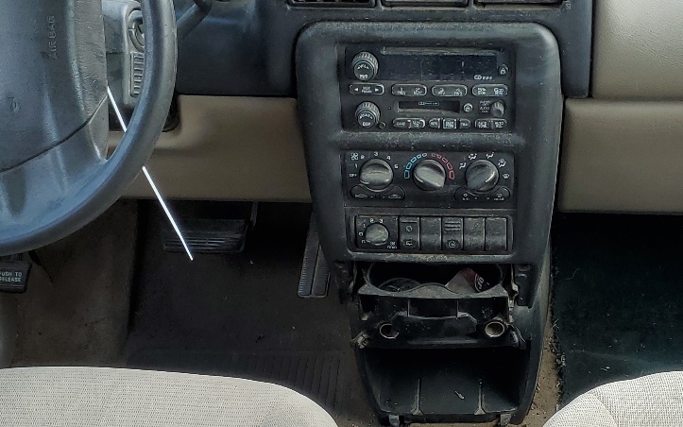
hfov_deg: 33.3
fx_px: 1136
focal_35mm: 61
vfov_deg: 21.0
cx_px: 422
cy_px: 350
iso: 50
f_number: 1.5
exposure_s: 1/189
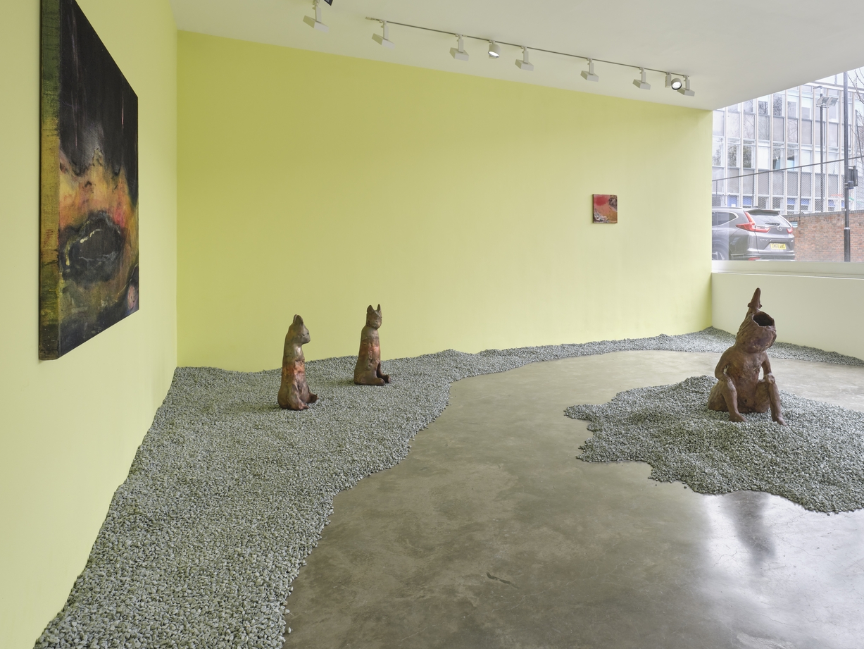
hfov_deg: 75.5
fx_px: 549
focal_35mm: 22
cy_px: 261
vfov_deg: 60.6
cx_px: 518
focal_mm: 23
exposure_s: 1/8
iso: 100
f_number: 11
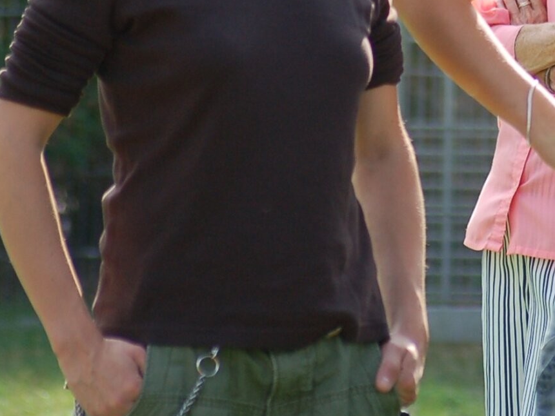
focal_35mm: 718
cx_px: 543
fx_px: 11515
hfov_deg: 2.8
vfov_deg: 2.1
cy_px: -50
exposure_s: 1/640
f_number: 5
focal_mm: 195
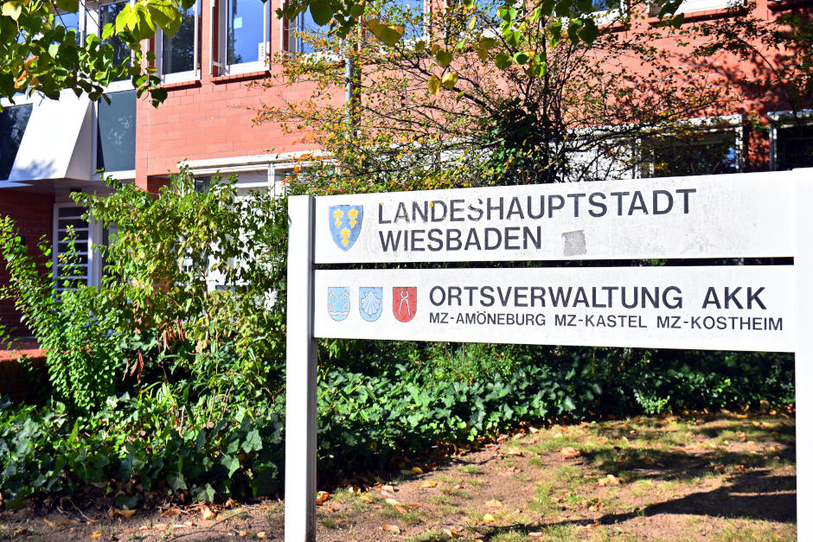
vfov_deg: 36.9
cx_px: 406
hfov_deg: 53.1
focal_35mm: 36
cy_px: 271
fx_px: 813
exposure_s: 1/400
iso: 200
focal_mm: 36
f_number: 13
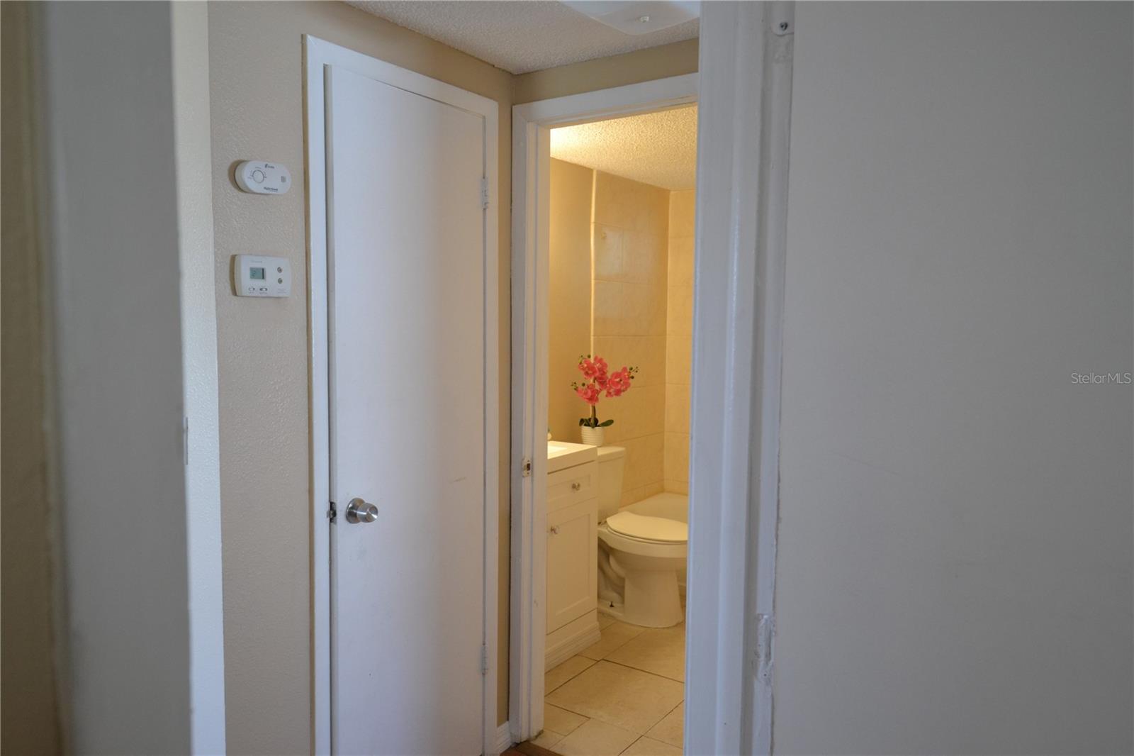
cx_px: 567
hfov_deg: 70.4
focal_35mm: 26
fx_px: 803
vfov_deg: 50.4
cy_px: 378
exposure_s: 1/60
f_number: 4.2
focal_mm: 17
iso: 800
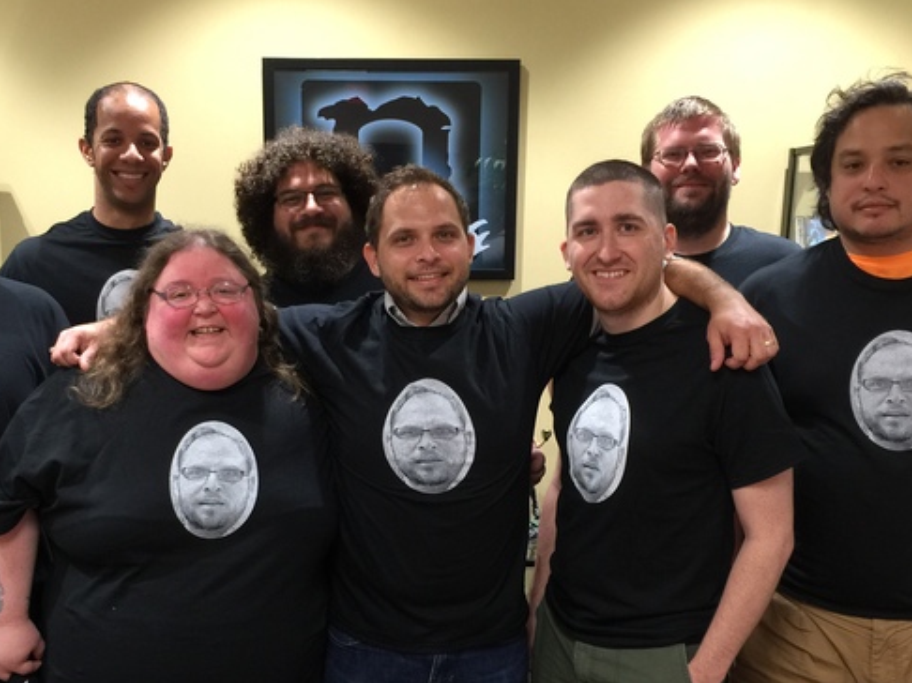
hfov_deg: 43.8
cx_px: 400
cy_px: 458
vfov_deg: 33.3
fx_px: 1132
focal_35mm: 43
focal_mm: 4.15
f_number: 2.2
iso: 64
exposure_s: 1/15
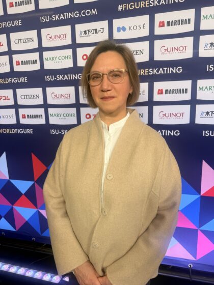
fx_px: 198
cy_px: 142
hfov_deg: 56.8
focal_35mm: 24
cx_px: 107
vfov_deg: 71.6
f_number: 1.78
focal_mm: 6.76
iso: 80
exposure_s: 1/240
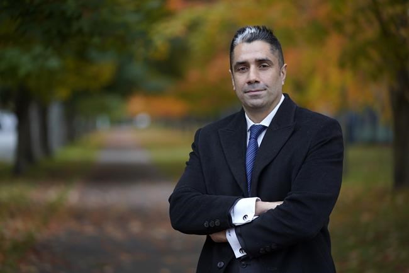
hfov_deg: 15.2
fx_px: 1533
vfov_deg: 10.2
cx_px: 204
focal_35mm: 135
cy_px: 136
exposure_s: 1/640
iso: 400
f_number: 2.8
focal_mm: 135
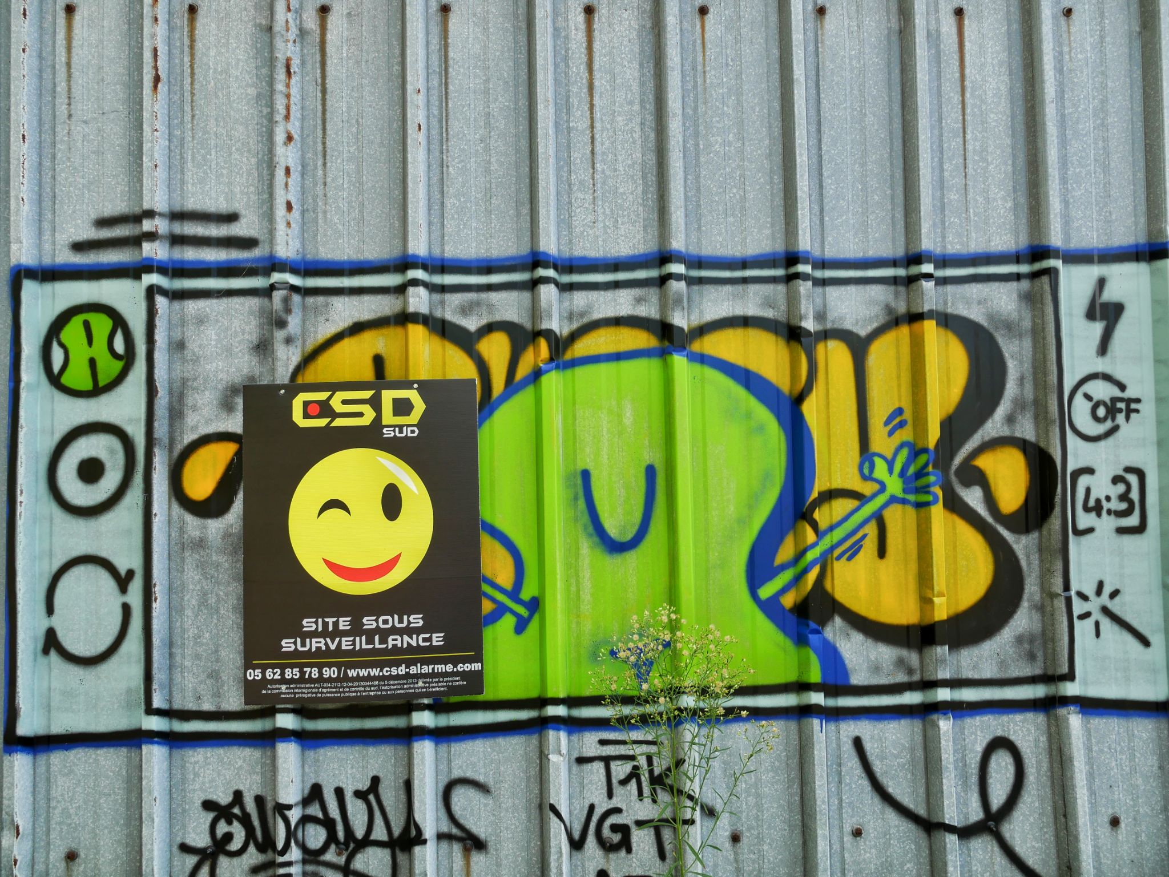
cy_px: 438
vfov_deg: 56.8
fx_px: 811
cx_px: 584
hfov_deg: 71.6
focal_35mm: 24
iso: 200
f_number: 4
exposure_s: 1/250
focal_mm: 12
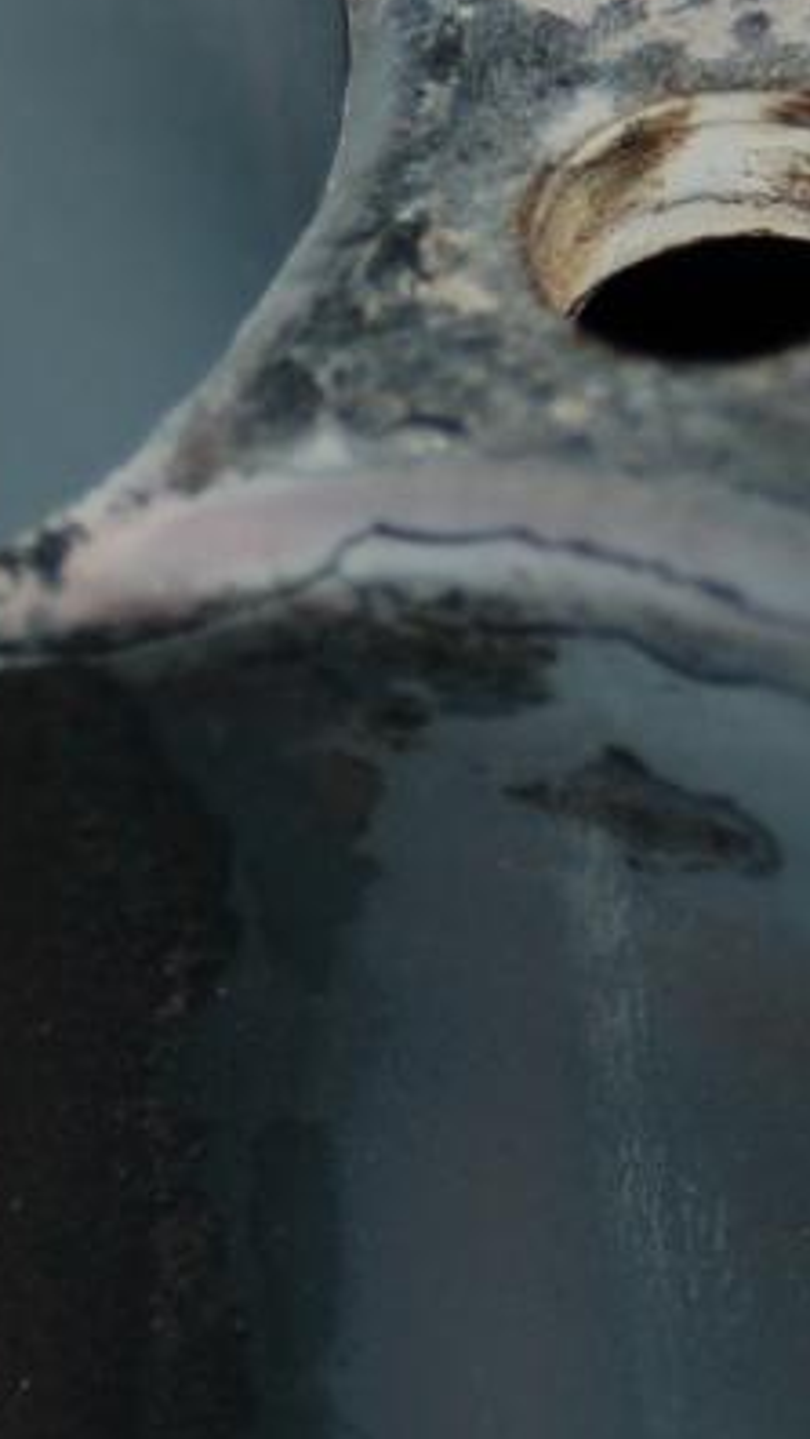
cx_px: 62
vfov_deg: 6.6
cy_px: 714
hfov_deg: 3.7
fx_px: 12399
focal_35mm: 325
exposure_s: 1/125
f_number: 5.6
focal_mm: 80
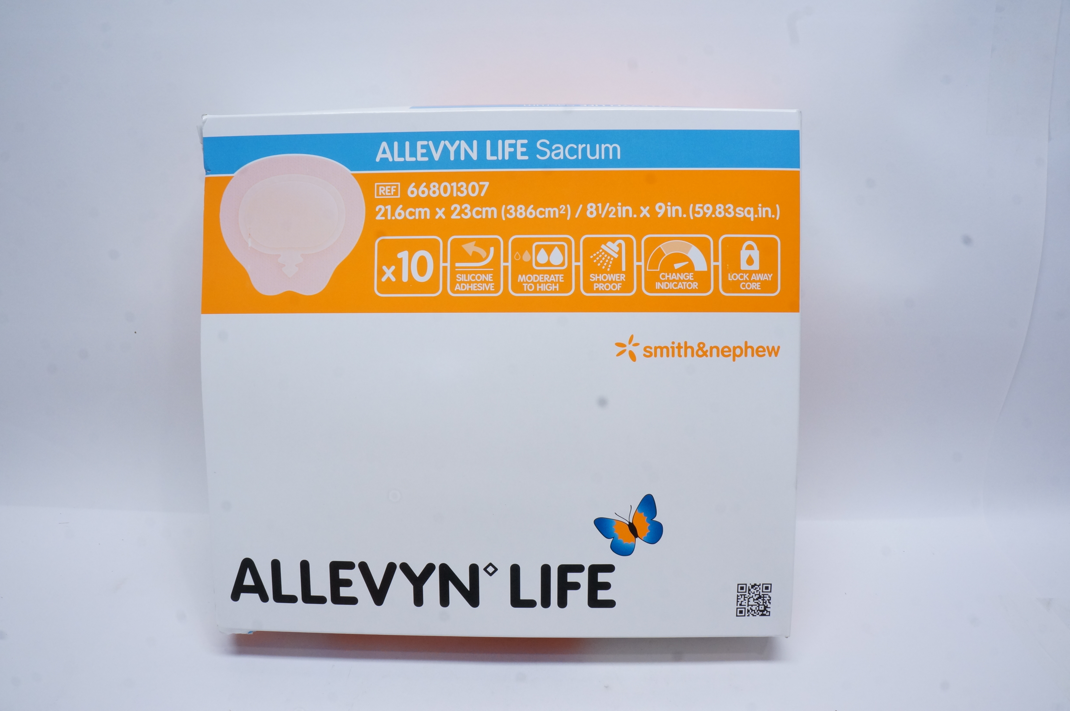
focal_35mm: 27
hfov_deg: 67.4
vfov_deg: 47.8
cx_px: 535
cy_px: 356
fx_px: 802
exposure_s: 1/13
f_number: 16
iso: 800
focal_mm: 18
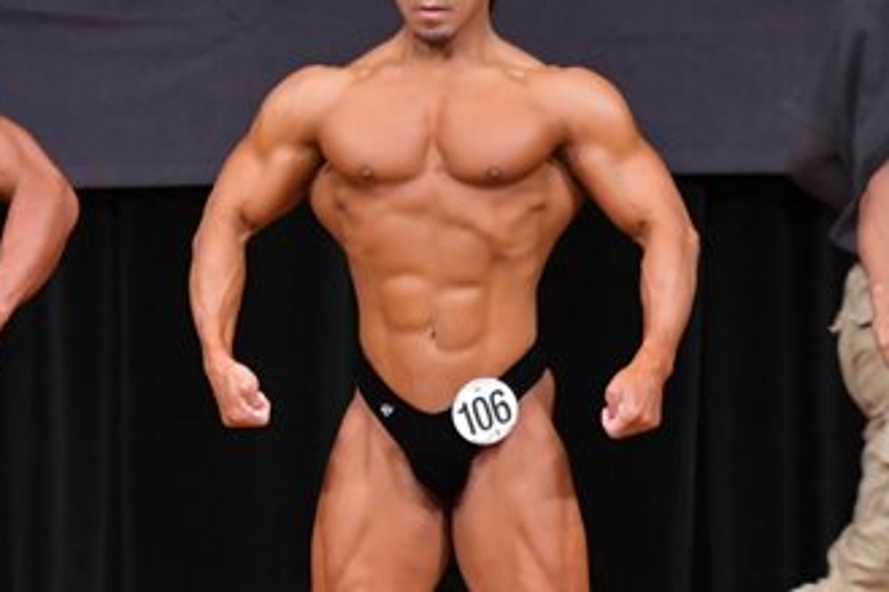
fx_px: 16586
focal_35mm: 672
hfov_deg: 3.1
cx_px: 80
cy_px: 424
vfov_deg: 2.0
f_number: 5.6
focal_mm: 190
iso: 5000
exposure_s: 1/400
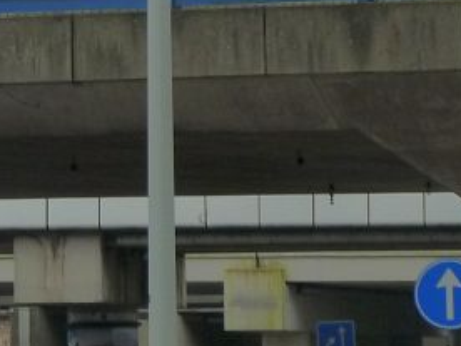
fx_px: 2917
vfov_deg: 6.8
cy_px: 35
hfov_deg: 8.9
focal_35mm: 219
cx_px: -134
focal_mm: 9.7
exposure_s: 1/125
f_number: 3.9
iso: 125
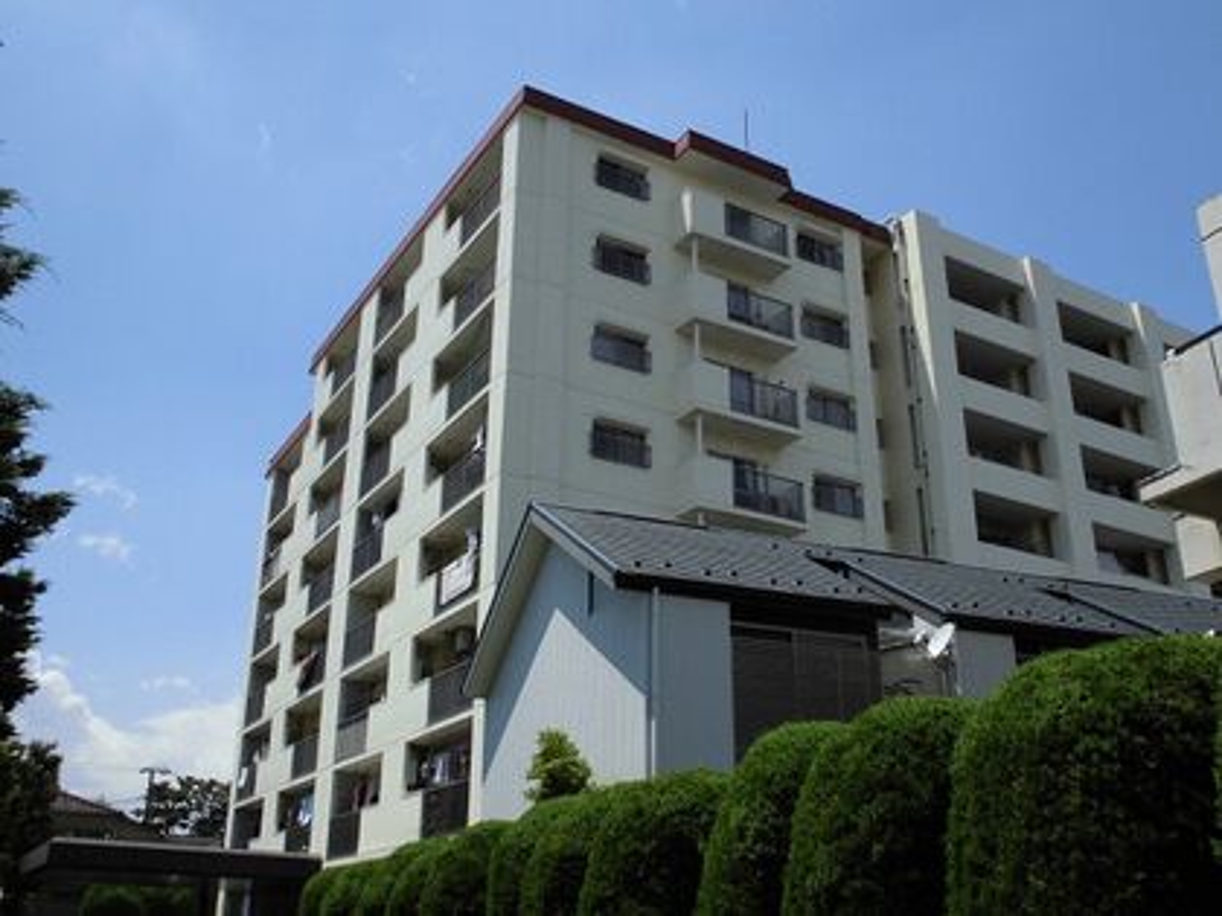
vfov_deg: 41.8
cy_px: 458
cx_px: 611
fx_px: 1200
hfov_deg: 54.0
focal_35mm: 34
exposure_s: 1/640
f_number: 4
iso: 100
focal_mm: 6.1
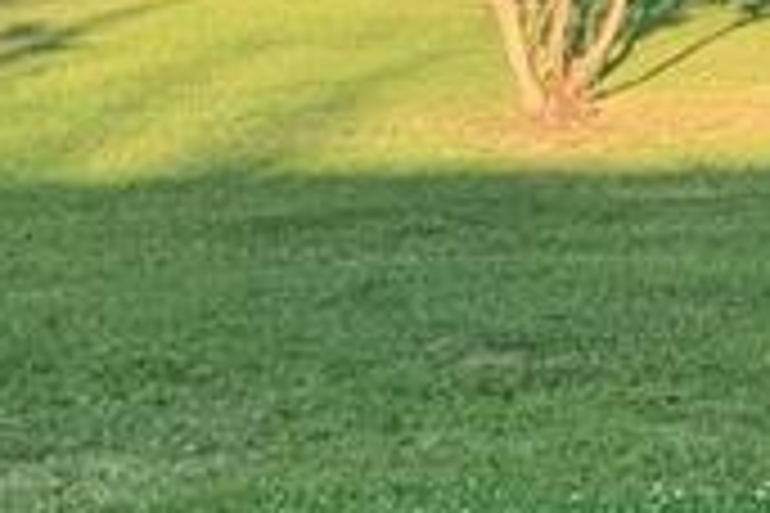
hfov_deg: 11.7
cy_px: 333
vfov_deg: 8.5
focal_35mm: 162
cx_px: 1400
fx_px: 3465
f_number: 1.8
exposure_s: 1/495
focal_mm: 4.25
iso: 25
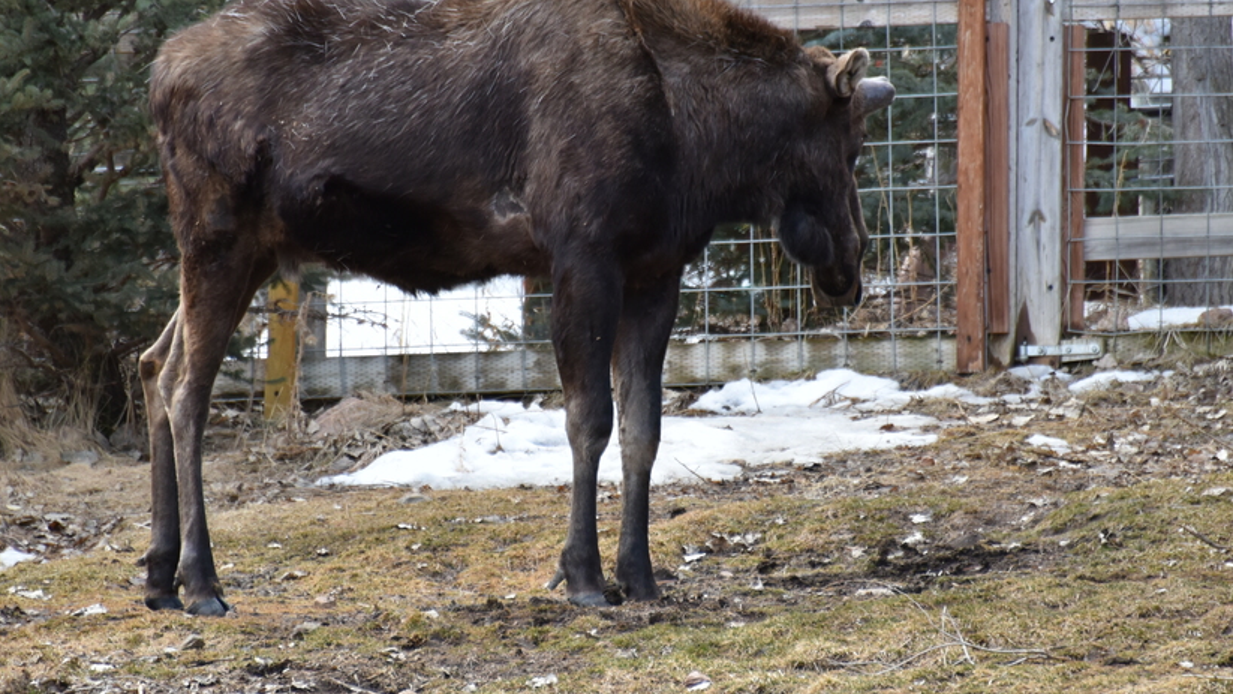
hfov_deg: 4.4
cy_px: 249
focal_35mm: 489
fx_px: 15988
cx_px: 571
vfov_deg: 2.5
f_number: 5.6
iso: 1000
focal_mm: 300
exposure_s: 1/640
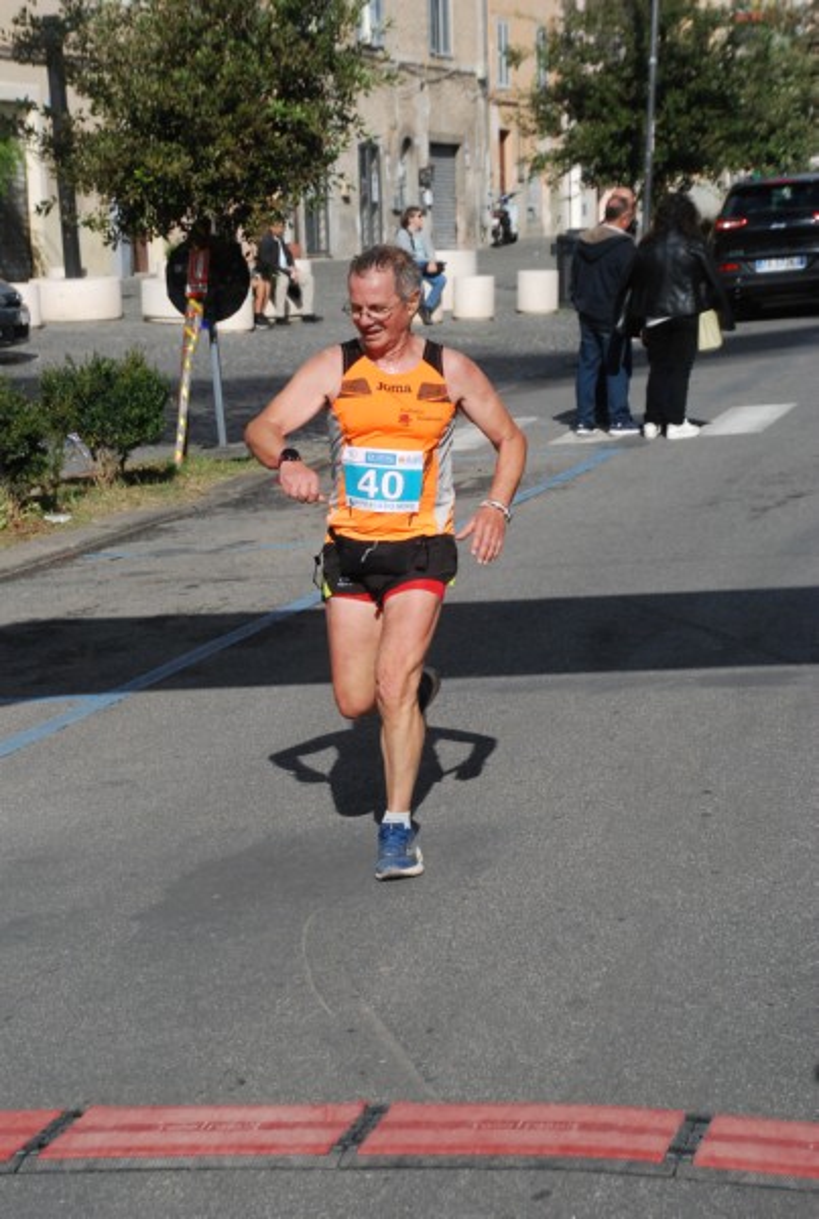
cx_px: 410
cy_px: 610
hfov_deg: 13.9
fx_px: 3361
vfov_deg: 20.6
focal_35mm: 99
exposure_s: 1/2000
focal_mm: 66
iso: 1000
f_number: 9
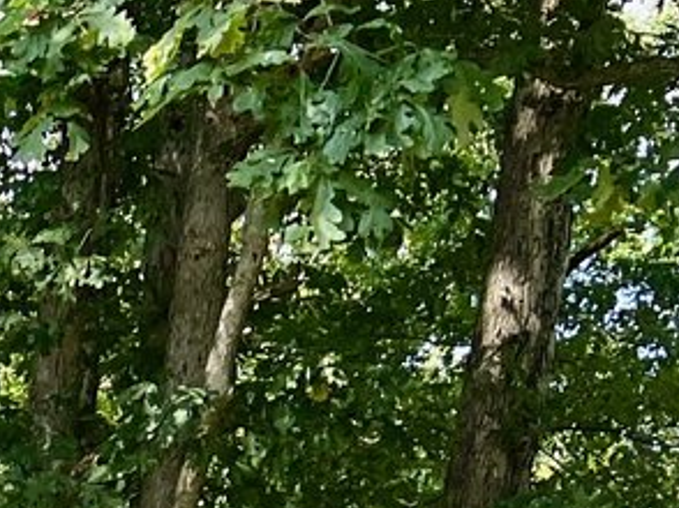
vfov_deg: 9.7
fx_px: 2626
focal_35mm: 134
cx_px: -766
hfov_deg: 12.6
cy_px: 1220
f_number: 1.5
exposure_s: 1/1135
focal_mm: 5.7
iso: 50
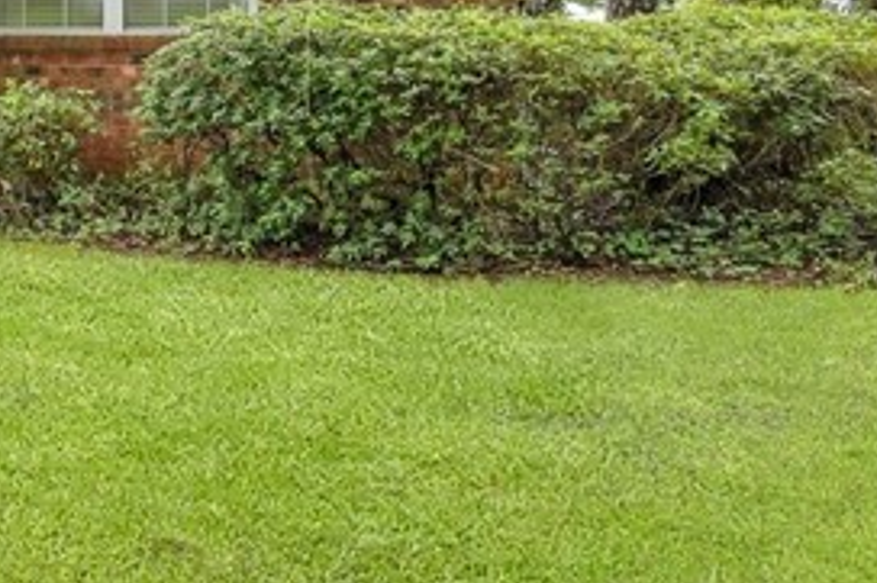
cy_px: 27
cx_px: -687
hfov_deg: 17.4
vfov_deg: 14.1
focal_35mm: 96
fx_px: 2337
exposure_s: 1/30
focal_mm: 24
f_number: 9
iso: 320
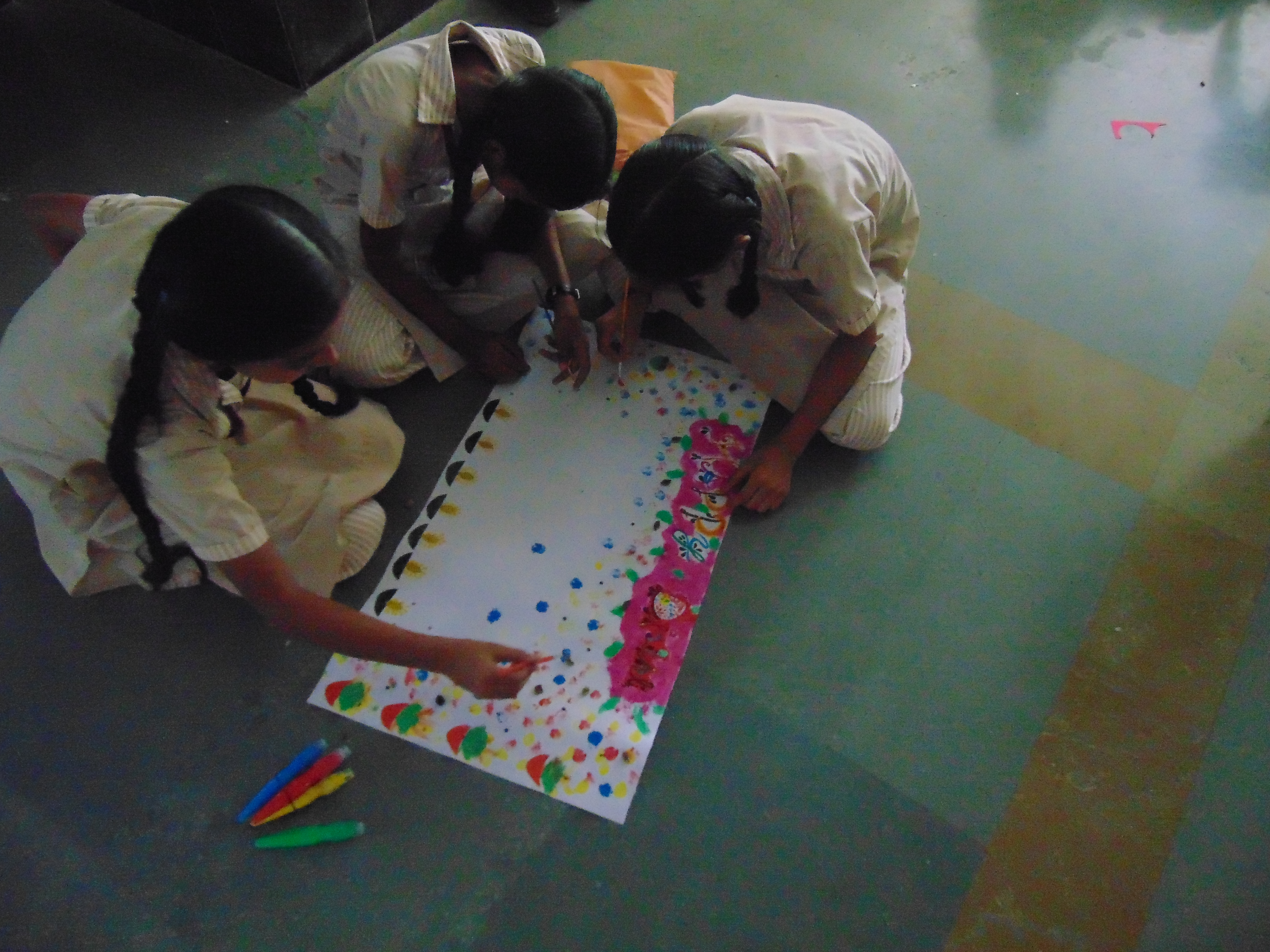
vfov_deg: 54.9
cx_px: 635
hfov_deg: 69.4
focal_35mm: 25
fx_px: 917
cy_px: 476
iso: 800
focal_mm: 4.5
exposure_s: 1/20
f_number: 3
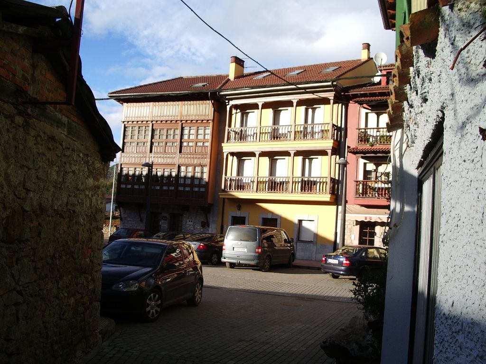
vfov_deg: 40.7
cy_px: 182
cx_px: 243
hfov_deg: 52.6
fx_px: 491
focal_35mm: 35
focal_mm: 5.8
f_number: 4.3
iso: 50
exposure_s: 1/200
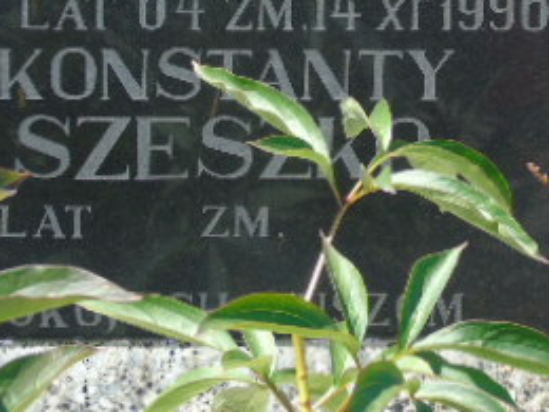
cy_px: 13
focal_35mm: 266
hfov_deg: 7.4
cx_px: 431
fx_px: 4219
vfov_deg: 5.6
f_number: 4.4
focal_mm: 19
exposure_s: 1/160
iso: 80
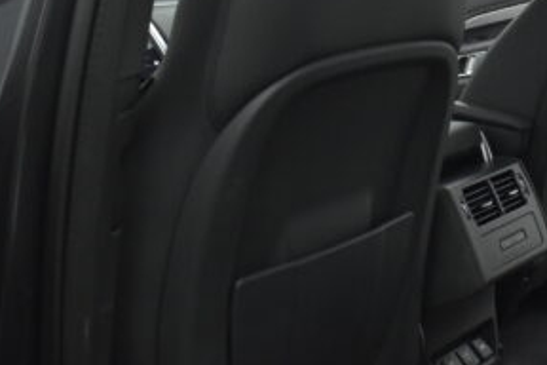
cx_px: 594
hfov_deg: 26.0
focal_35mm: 72
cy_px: 81
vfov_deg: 18.8
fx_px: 1094
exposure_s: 1/125
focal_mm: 18
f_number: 3.5
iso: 1600
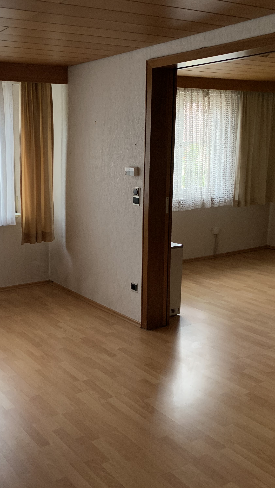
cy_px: 244
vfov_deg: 52.8
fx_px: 493
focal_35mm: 38
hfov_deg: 30.5
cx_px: 58
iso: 125
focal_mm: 4.25
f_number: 1.8
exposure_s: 1/50
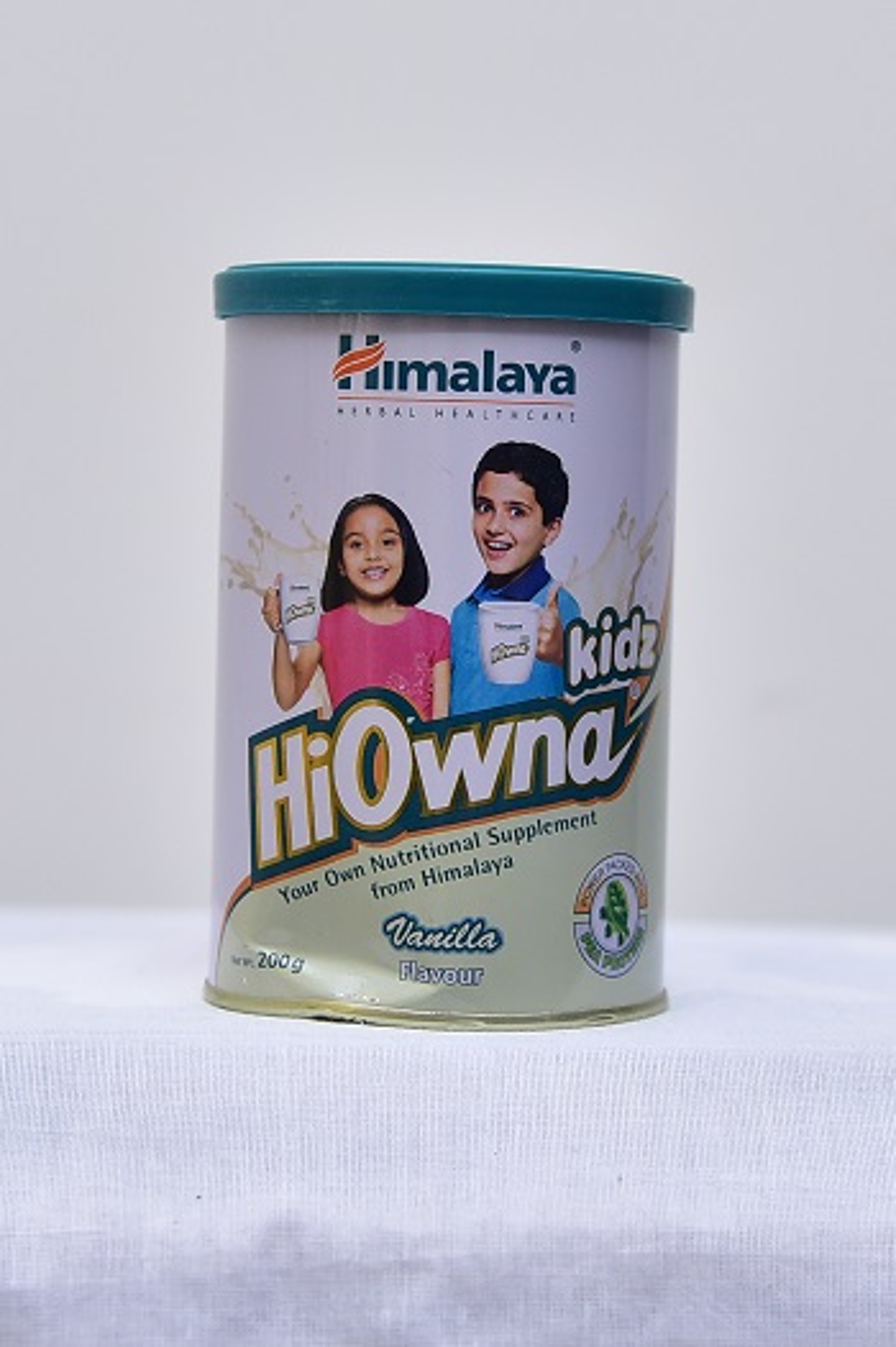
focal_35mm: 52
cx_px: 448
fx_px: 1944
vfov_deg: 38.2
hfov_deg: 26.0
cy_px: 674
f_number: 4
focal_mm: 52
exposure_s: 1/125
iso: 1250
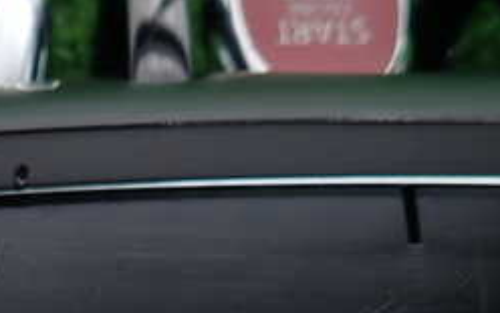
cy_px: 450
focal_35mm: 64
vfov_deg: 18.3
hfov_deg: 28.9
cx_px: -52
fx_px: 872
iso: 100
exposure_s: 1/80
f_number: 2
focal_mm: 4.5
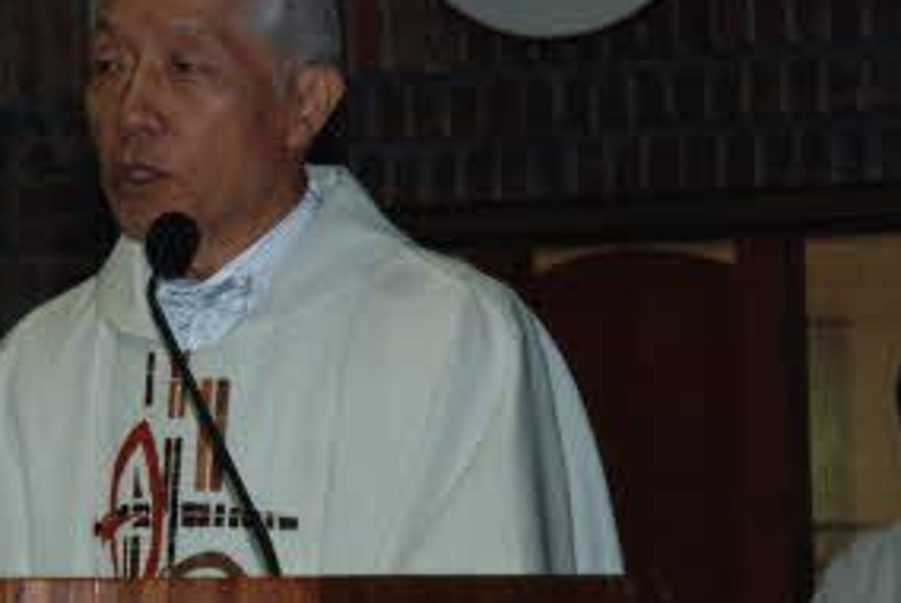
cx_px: 165
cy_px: 219
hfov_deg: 7.9
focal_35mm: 259
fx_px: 6489
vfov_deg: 5.3
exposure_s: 1/60
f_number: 5.6
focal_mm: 70
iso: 200
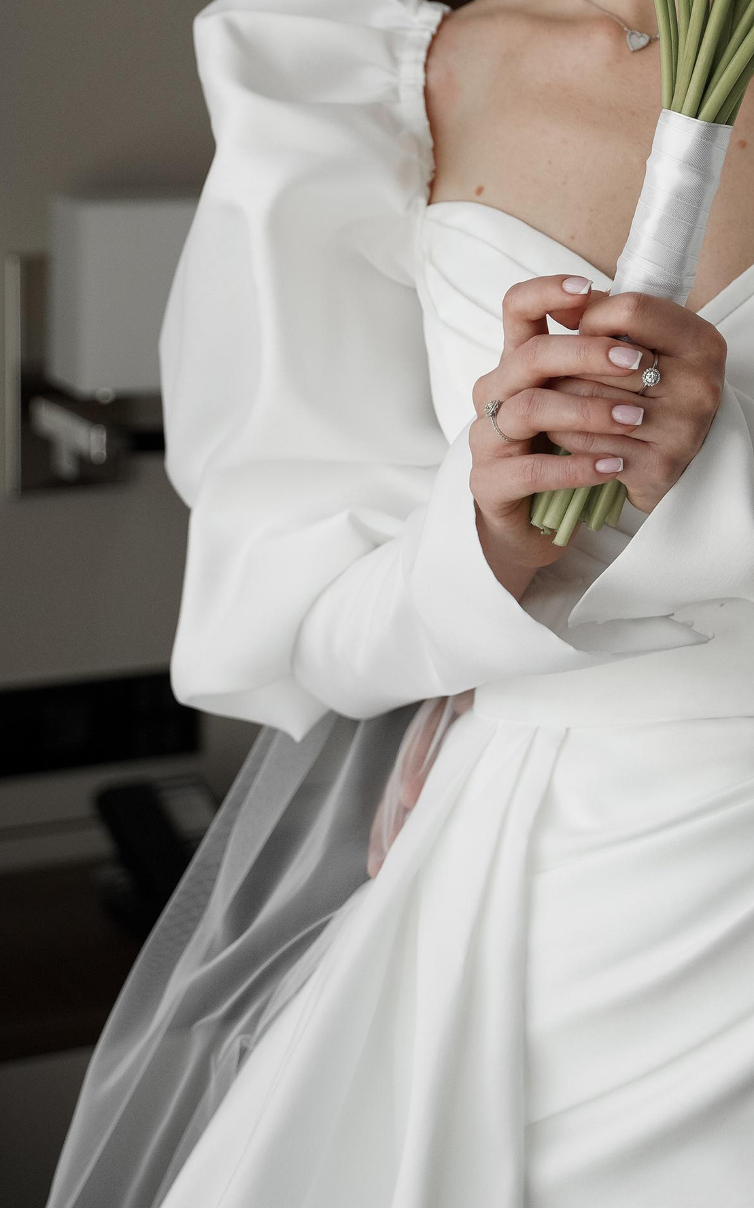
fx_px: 2828
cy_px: 80
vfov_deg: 23.3
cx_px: 863
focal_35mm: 86
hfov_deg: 14.8
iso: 640
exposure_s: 1/640
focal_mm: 39
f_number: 2.8
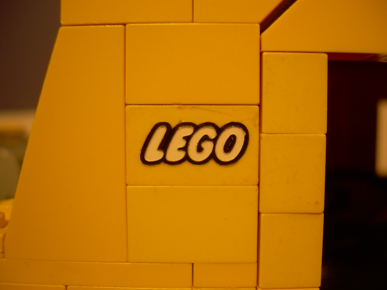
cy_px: 143
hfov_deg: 47.9
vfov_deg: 36.8
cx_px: 189
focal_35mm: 39
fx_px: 436
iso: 50
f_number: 2.8
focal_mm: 6.3
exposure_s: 1/4
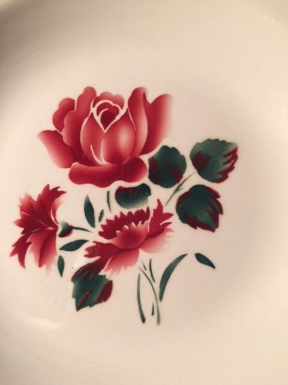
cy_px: 192
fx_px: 322
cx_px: 144
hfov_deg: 48.2
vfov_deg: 61.7
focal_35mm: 29
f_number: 2.2
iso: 32
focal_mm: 4.15
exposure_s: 1/104
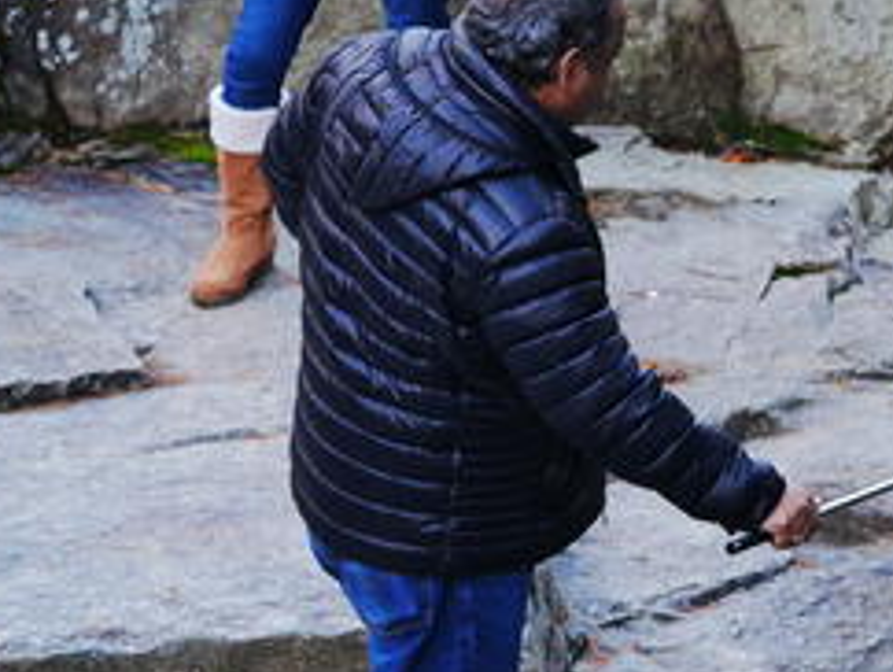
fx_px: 12188
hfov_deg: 4.2
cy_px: 137
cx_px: 483
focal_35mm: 472
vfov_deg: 3.2
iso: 1600
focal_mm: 127
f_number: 4.3
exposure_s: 1/320
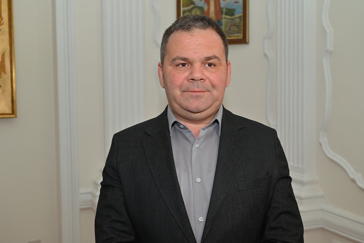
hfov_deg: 41.9
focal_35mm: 47
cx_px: 182
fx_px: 475
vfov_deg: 28.7
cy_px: 122
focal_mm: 47
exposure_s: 1/160
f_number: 6.3
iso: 500
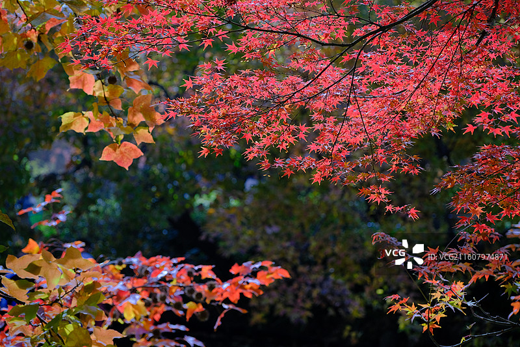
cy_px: 174
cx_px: 260
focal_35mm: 105
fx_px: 1516
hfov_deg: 19.5
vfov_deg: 13.0
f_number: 4
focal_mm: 70
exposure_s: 1/350
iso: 320
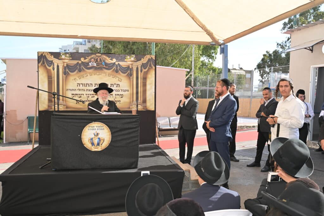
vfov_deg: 37.9
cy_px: 108
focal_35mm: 35
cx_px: 162
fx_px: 315
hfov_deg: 54.4
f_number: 6.3
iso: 100
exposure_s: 1/160
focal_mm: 35
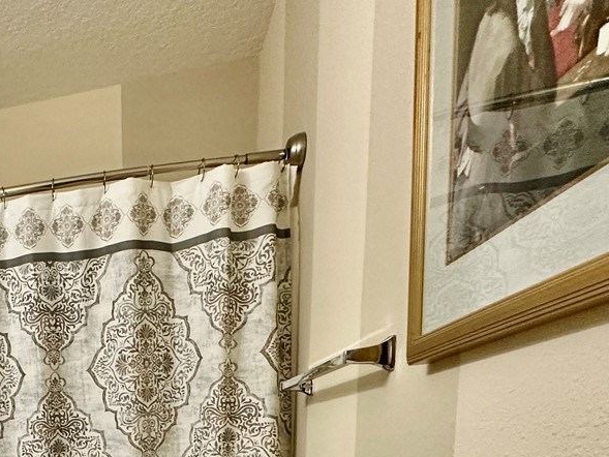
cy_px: 571
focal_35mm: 38
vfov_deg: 30.8
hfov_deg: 40.2
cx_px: -53
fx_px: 669
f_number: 2.2
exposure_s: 1/120
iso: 320
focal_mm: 2.22
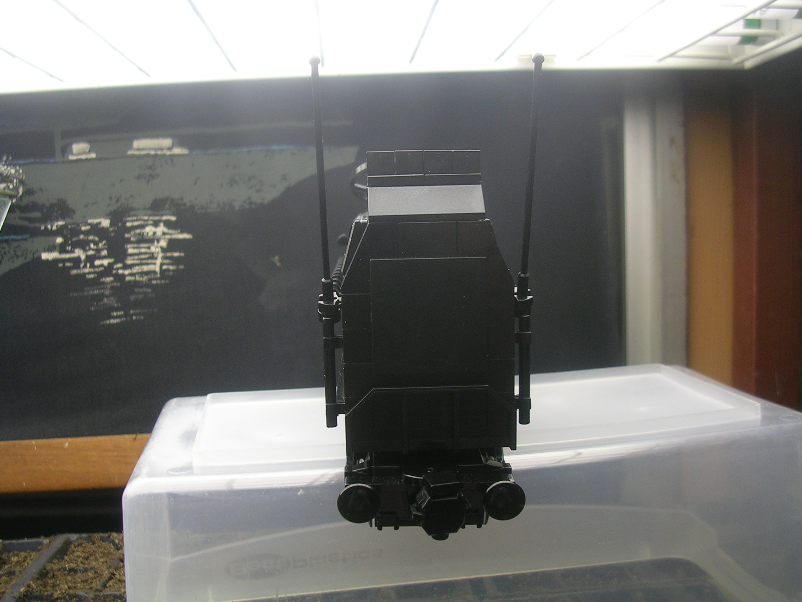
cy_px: 301
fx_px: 880
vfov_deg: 37.7
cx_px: 401
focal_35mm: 38
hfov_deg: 49.0
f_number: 2.8
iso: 50
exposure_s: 1/123
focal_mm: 5.8
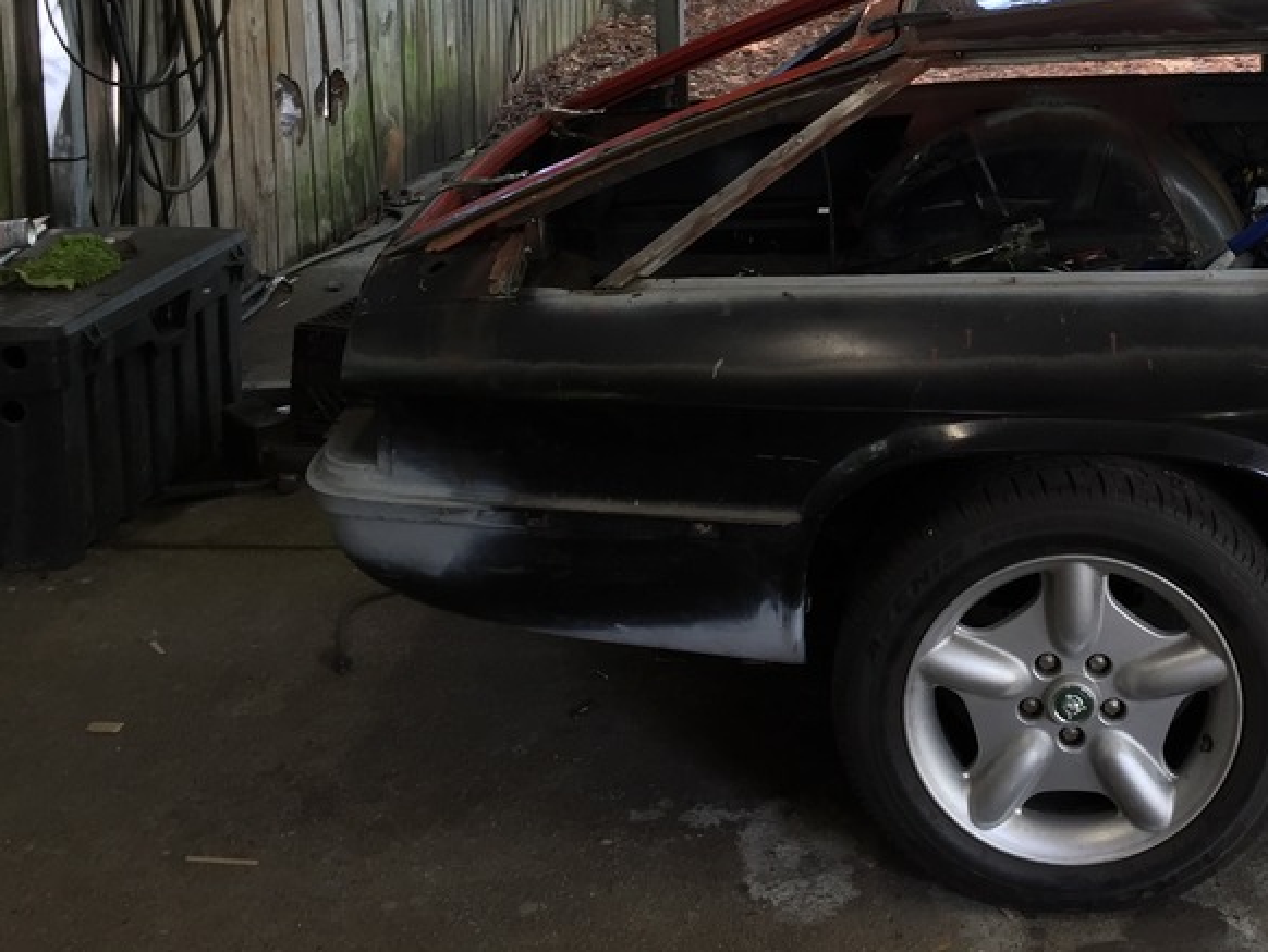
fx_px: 1869
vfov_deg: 27.7
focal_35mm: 51
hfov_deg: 36.0
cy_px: 122
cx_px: 1044
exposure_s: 1/30
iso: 40
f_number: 2.2
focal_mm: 4.15
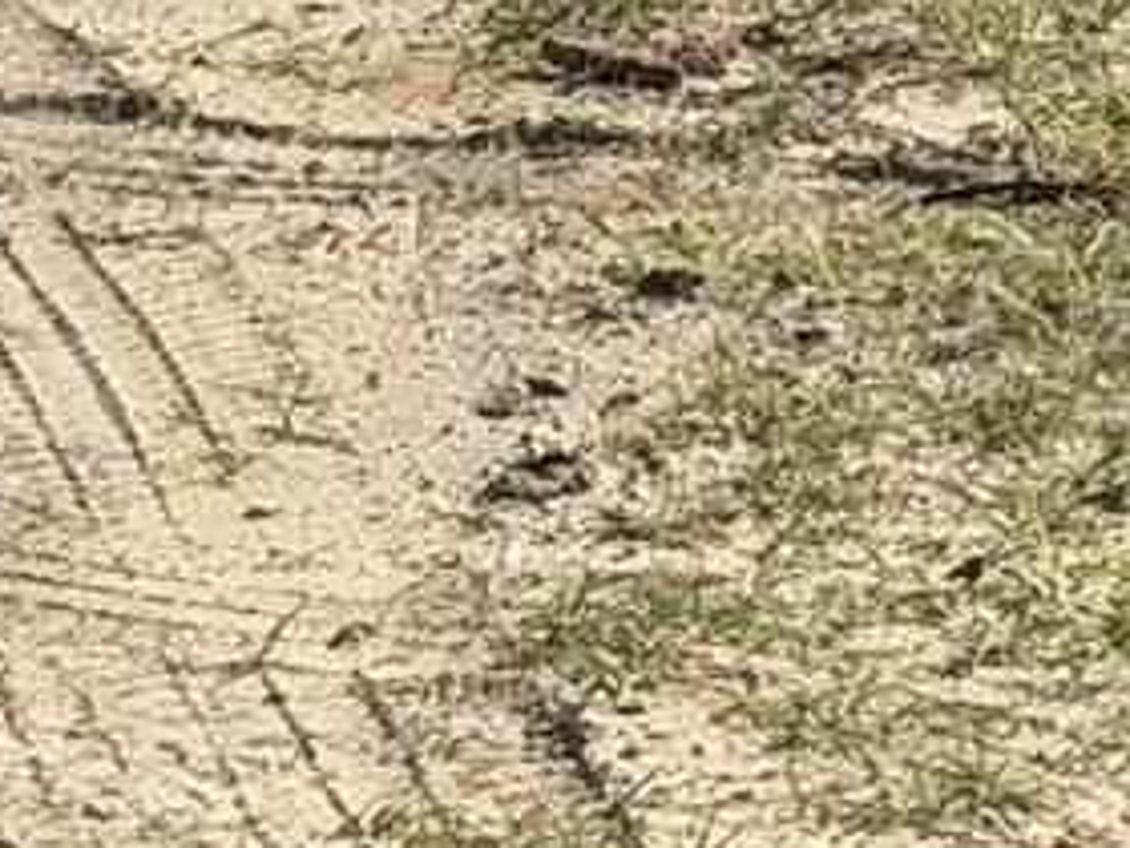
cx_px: 1554
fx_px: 11458
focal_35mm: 351
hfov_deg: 5.6
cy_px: -1490
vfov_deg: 4.1
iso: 64
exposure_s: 1/6024
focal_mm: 6.76
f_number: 1.78
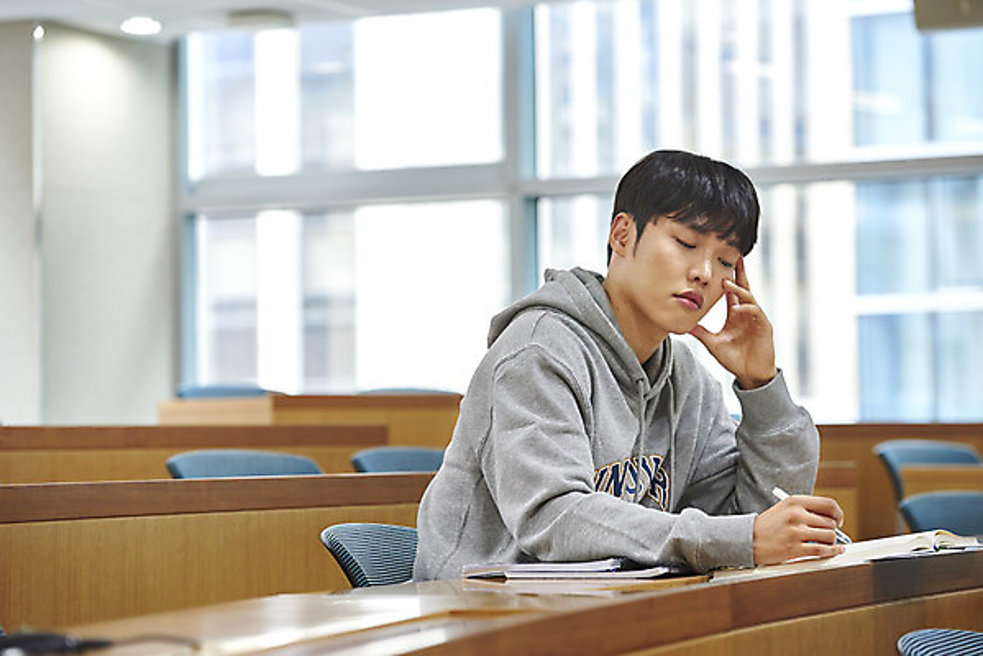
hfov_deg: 18.3
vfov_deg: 12.2
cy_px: 328
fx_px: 3060
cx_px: 492
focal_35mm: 112
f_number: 3.5
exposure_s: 1/200
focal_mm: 112
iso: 1600
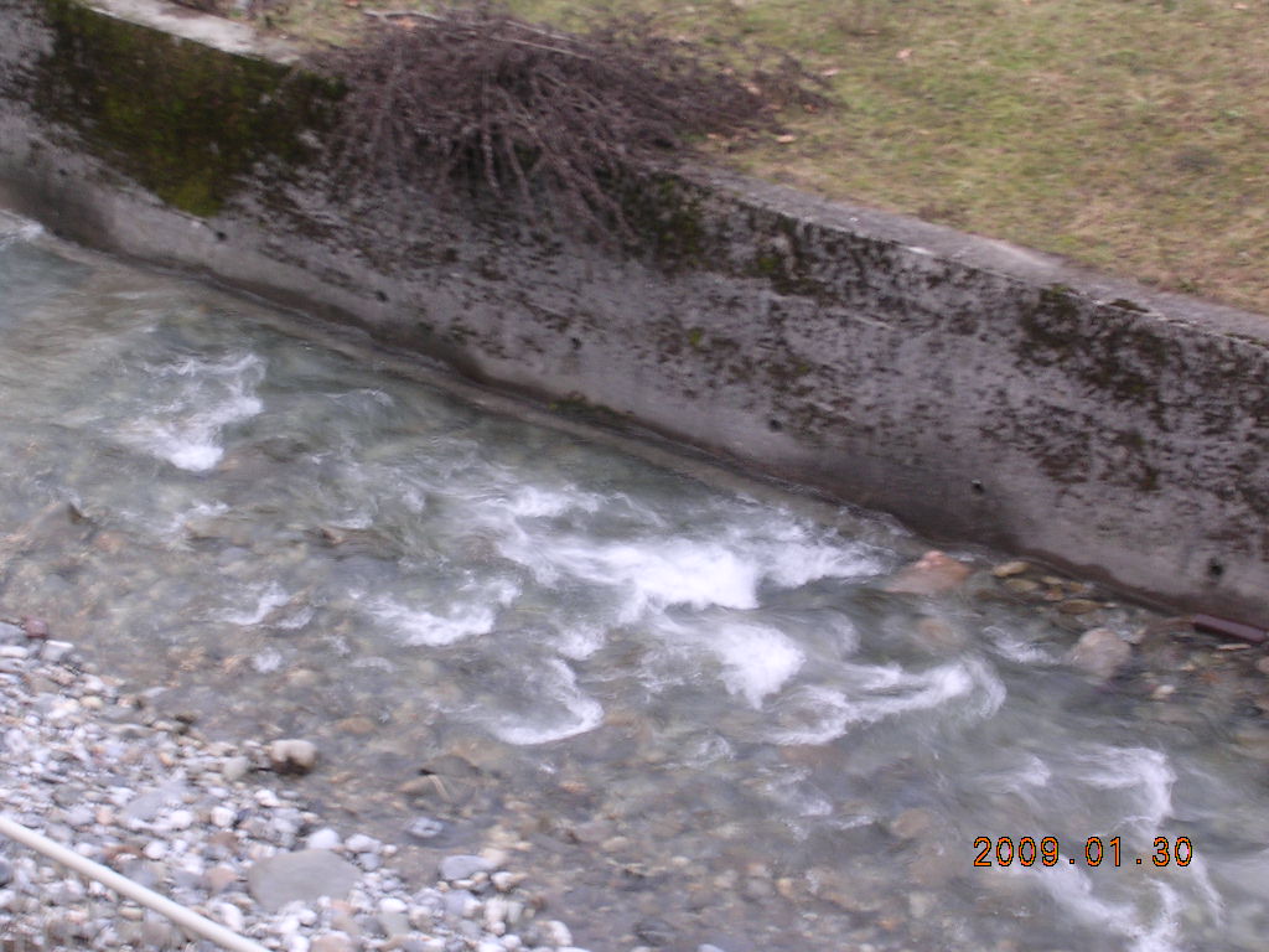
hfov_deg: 17.1
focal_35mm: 115
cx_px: 634
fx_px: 4216
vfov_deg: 12.9
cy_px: 476
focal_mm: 17.4
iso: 100
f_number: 4.9
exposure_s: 1/6.2
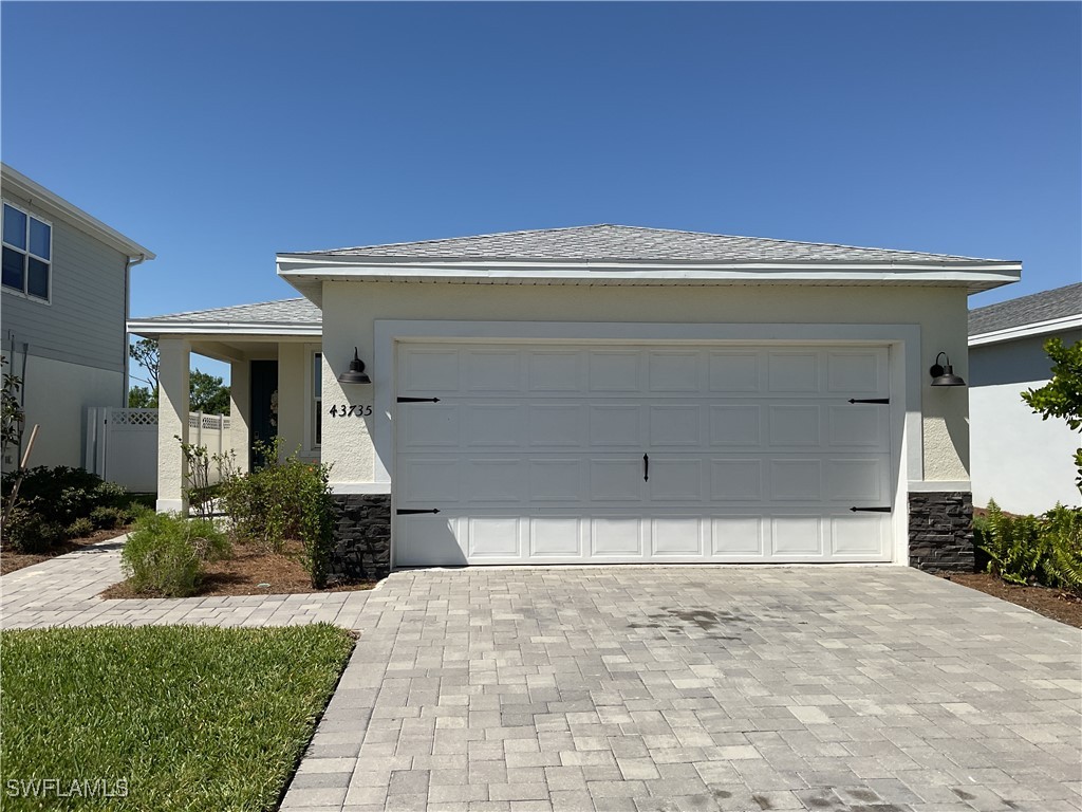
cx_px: 541
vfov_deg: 48.2
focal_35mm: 29
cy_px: 406
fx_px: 906
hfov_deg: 61.7
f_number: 1.8
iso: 16
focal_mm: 3
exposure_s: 1/3534
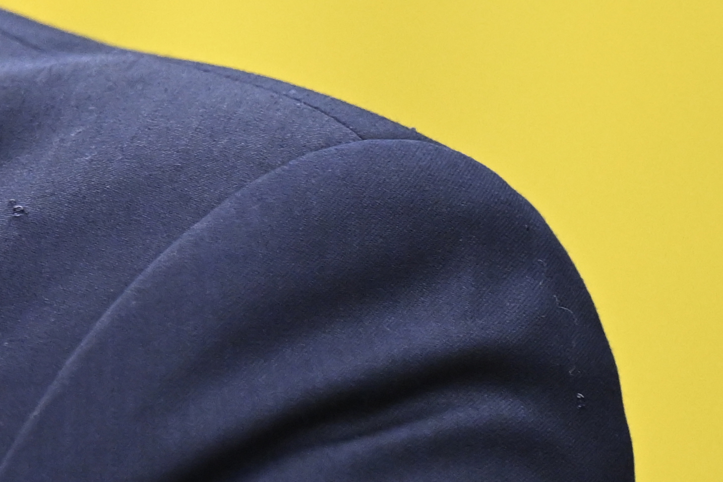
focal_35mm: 979
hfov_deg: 2.1
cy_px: -415
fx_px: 19660
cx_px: -1164
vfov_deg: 1.4
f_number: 4
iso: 2000
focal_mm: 170
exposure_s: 1/250
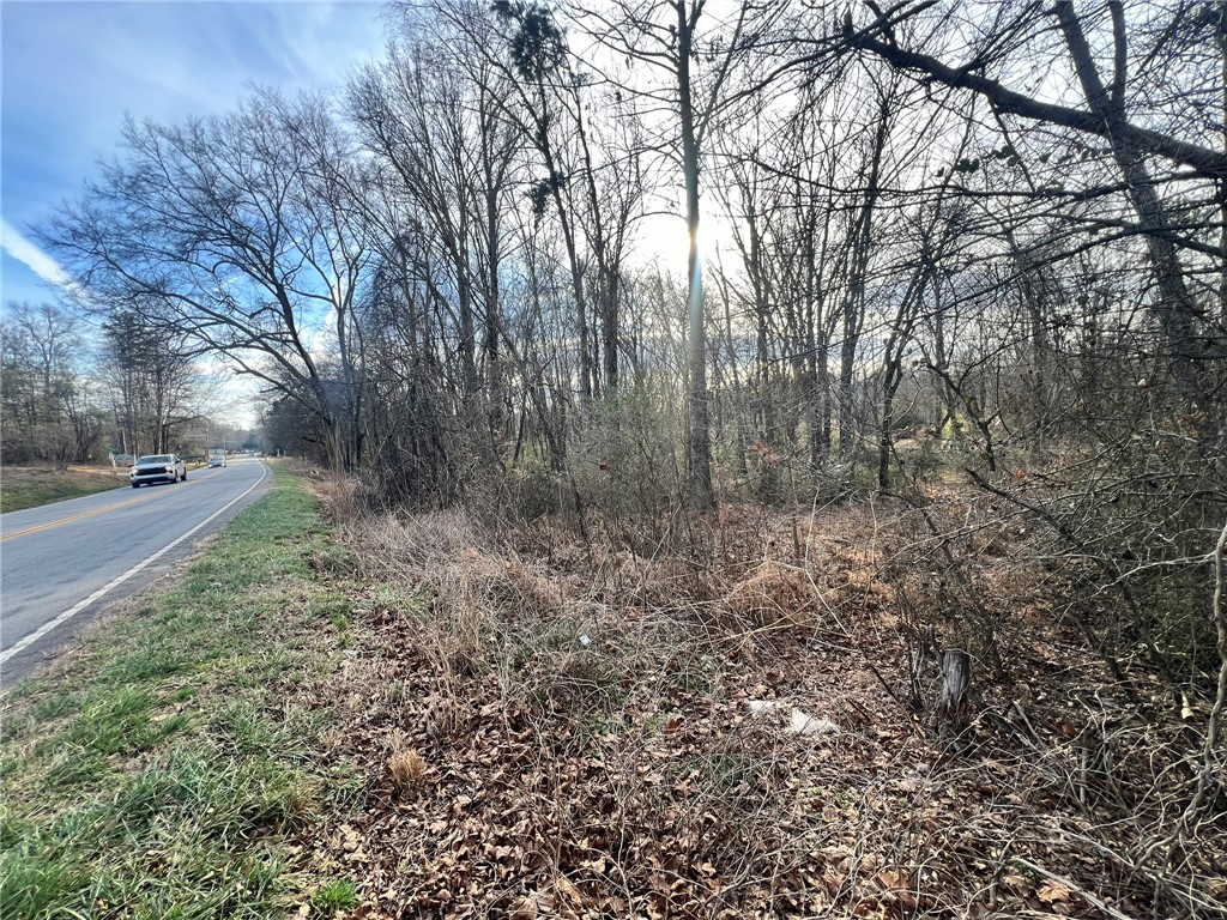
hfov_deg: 106.2
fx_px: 461
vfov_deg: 89.9
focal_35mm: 13
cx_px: 614
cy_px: 460
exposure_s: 1/198
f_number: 1.8
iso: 32
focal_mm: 1.57
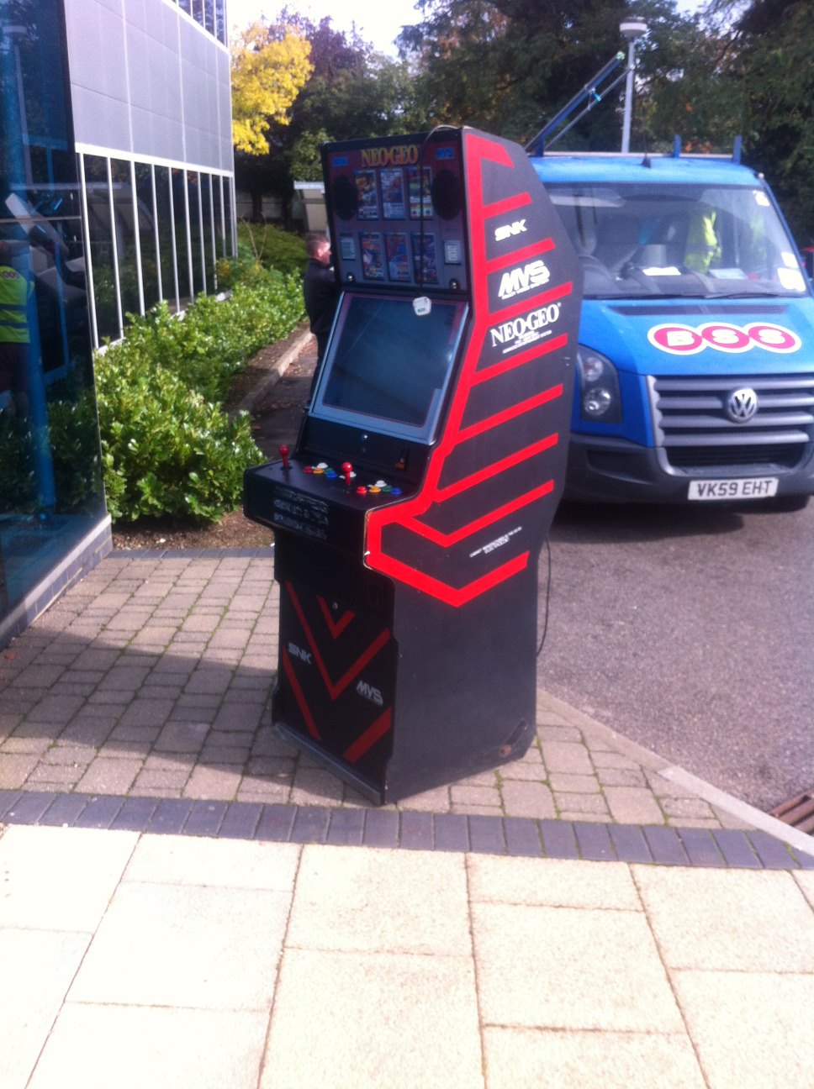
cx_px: 407
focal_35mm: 35
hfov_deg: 40.6
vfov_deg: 52.7
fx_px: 1100
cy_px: 544
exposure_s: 1/397
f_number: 2.8
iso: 80
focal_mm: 3.85
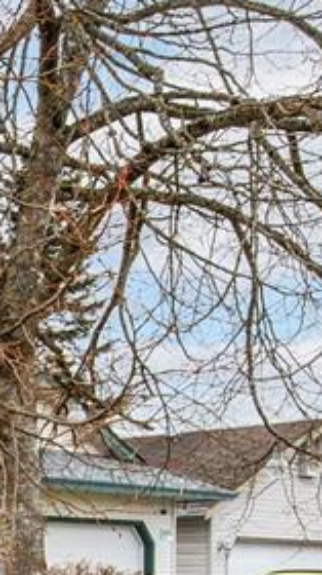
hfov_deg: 14.9
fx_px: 1050
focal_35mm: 69
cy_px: 561
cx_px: -281
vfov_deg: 28.9
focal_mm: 12
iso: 320
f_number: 8
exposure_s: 1/400
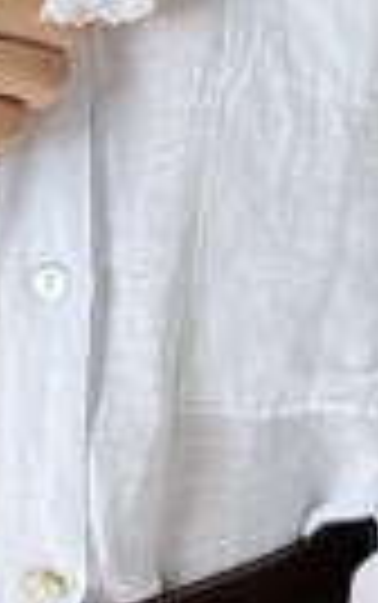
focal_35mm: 203
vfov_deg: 9.7
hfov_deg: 6.5
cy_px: -569
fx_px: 3339
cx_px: 220
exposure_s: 1/495
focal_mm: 6.76
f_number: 1.78
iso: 64
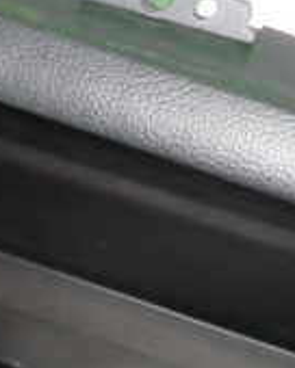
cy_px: 342
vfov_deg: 21.6
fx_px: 939
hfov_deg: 17.8
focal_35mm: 86
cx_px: 98
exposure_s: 1/30
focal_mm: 4.5
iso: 200
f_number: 2
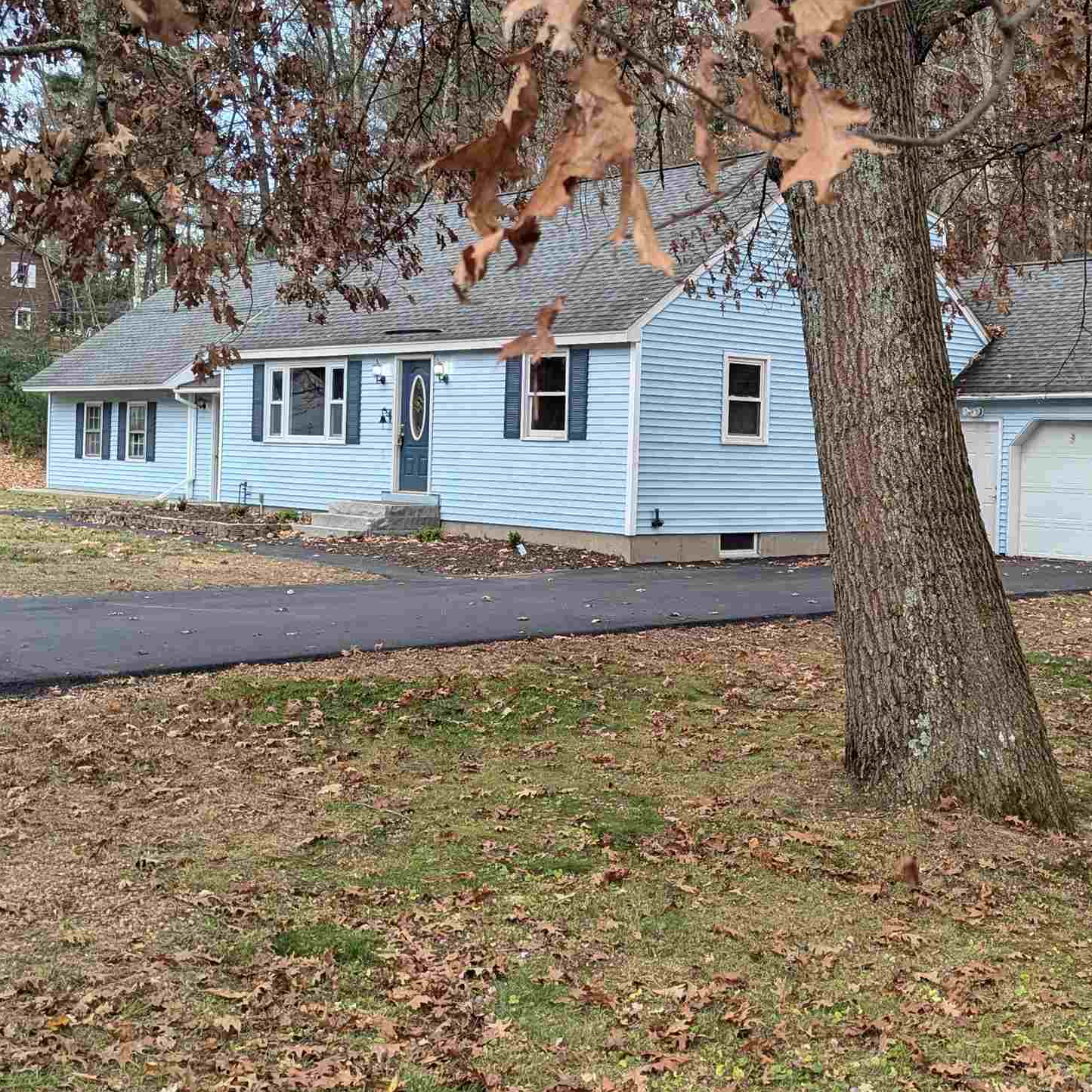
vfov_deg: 37.5
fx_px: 1606
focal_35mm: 45
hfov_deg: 37.3
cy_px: 470
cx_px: 696
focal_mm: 6.81
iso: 78
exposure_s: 1/170
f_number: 1.85
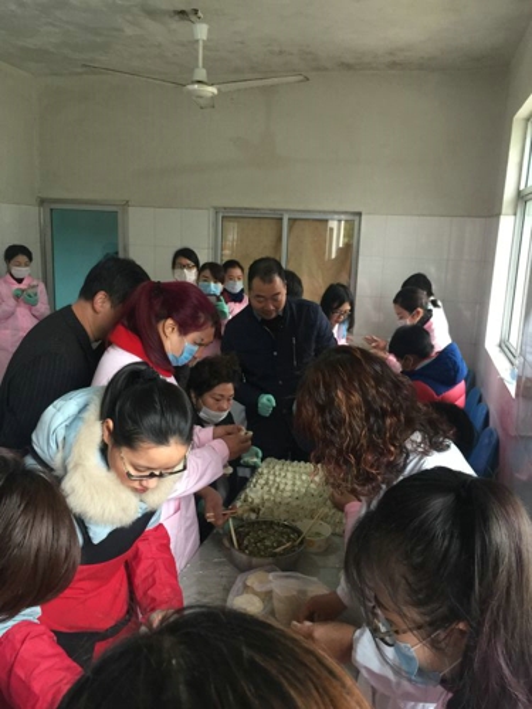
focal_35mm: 29
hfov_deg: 48.2
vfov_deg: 61.7
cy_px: 354
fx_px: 594
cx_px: 266
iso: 100
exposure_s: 1/17
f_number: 2.2
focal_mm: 4.15
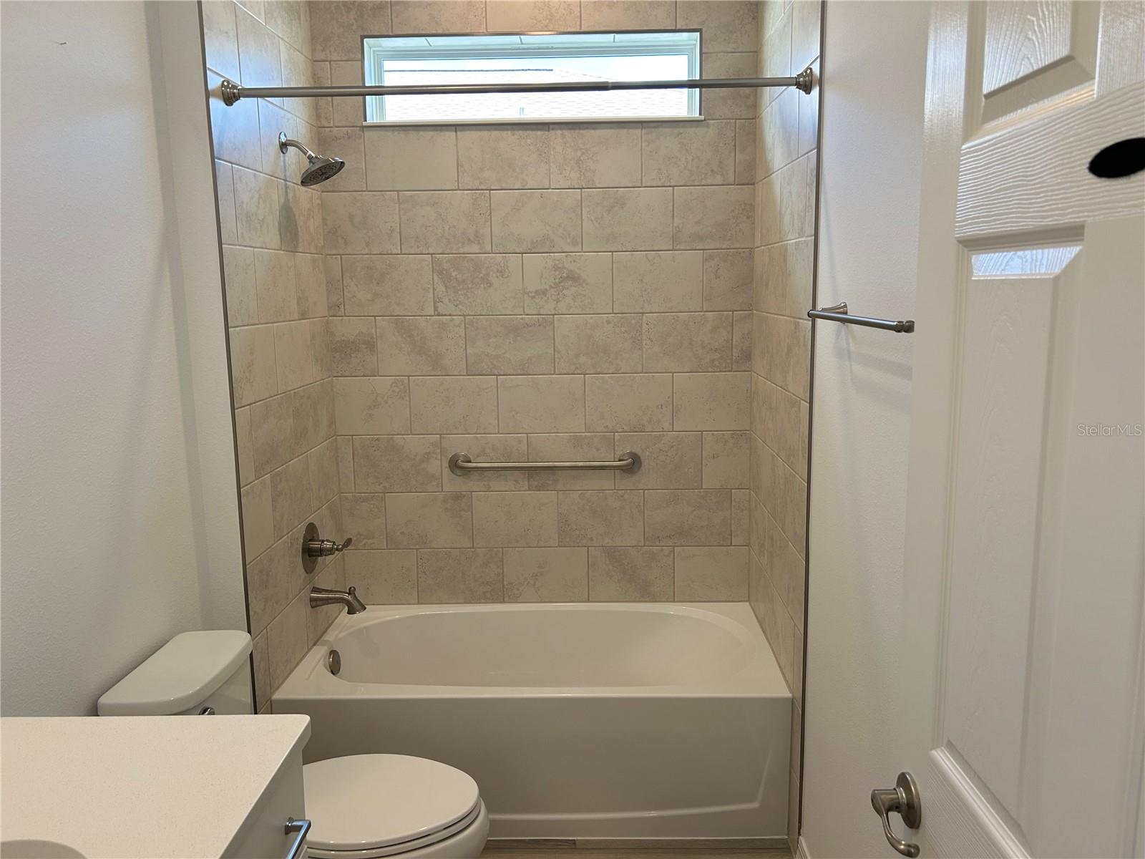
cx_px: 572
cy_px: 430
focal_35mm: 26
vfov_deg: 53.1
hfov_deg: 67.3
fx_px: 860
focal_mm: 5.7
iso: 64
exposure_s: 1/163
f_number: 1.5
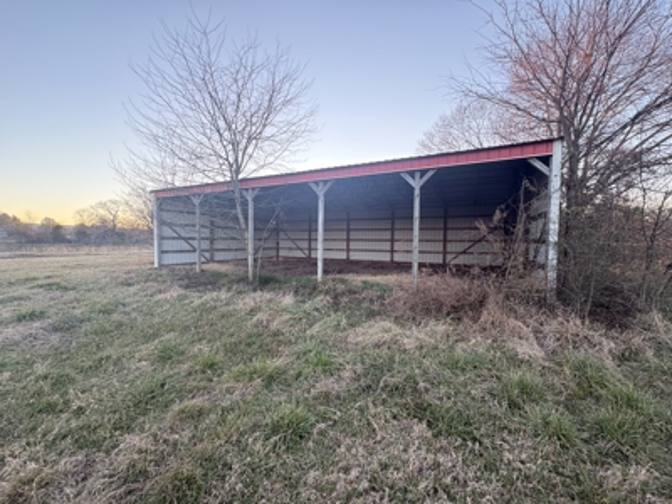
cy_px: 252
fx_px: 272
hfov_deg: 102.1
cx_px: 336
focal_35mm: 14
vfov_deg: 85.7
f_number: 2.2
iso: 160
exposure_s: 1/99
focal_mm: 2.22
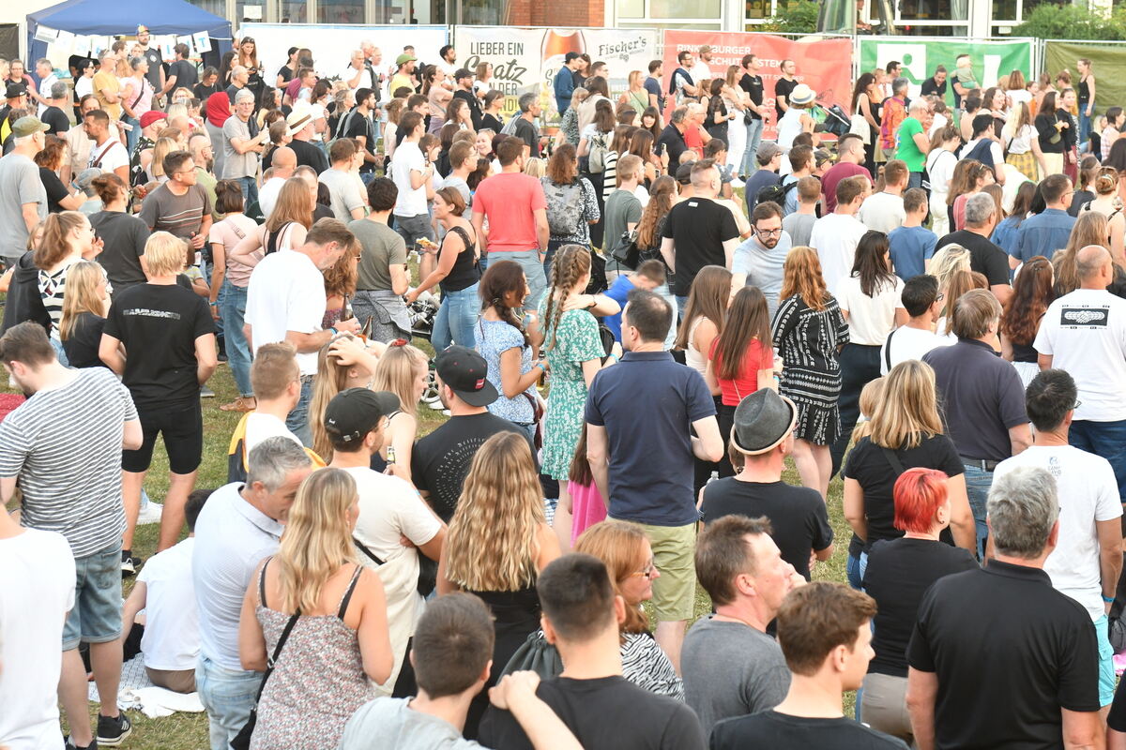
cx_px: 563
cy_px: 375
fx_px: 2252
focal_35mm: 72
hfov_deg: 28.1
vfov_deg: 18.9
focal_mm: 48
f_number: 4.5
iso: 800
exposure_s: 1/80
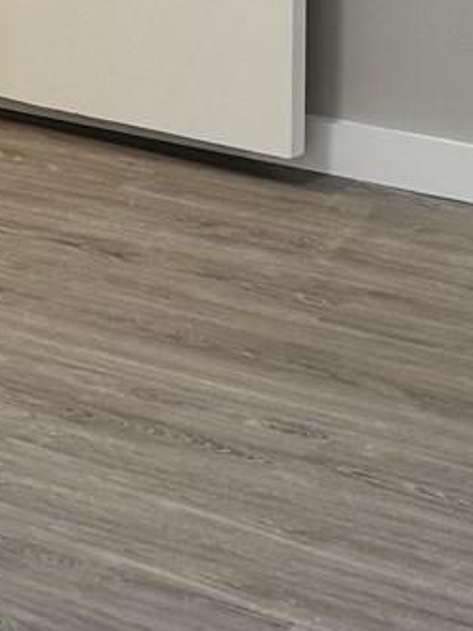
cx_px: -319
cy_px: -114
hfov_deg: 8.6
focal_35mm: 167
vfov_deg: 11.6
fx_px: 3045
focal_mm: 6.76
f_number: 1.78
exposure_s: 1/120
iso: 200
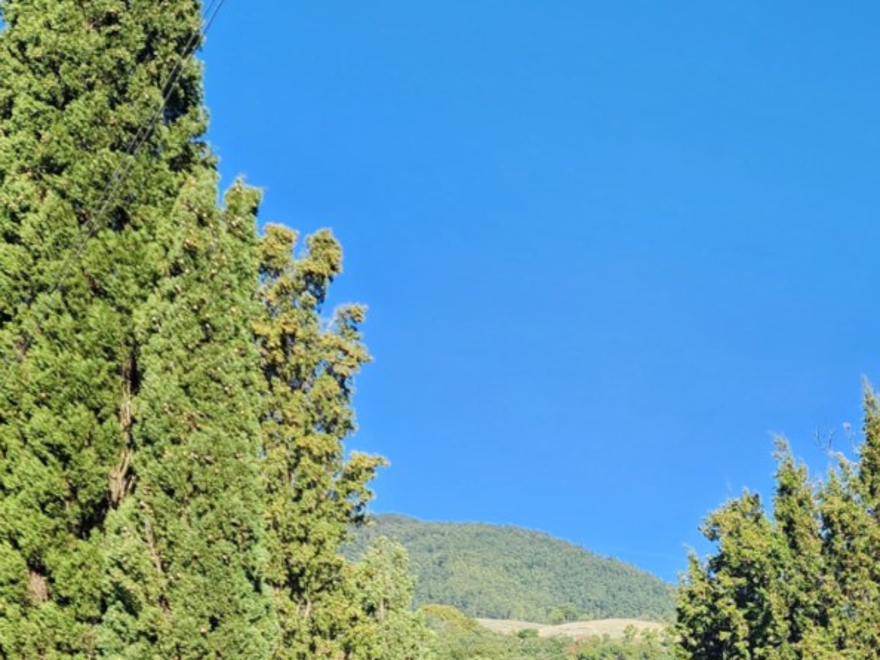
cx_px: 764
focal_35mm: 62
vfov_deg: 22.2
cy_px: 749
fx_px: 1576
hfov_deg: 30.1
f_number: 1.8
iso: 12
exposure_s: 1/406
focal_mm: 6.4
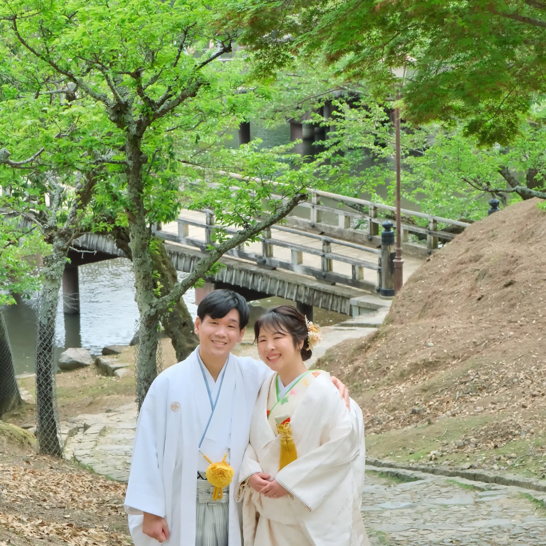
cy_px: 355
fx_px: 2409
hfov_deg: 12.9
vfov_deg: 12.9
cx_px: 274
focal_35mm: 135
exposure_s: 1/250
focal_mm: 70
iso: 1600
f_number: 10
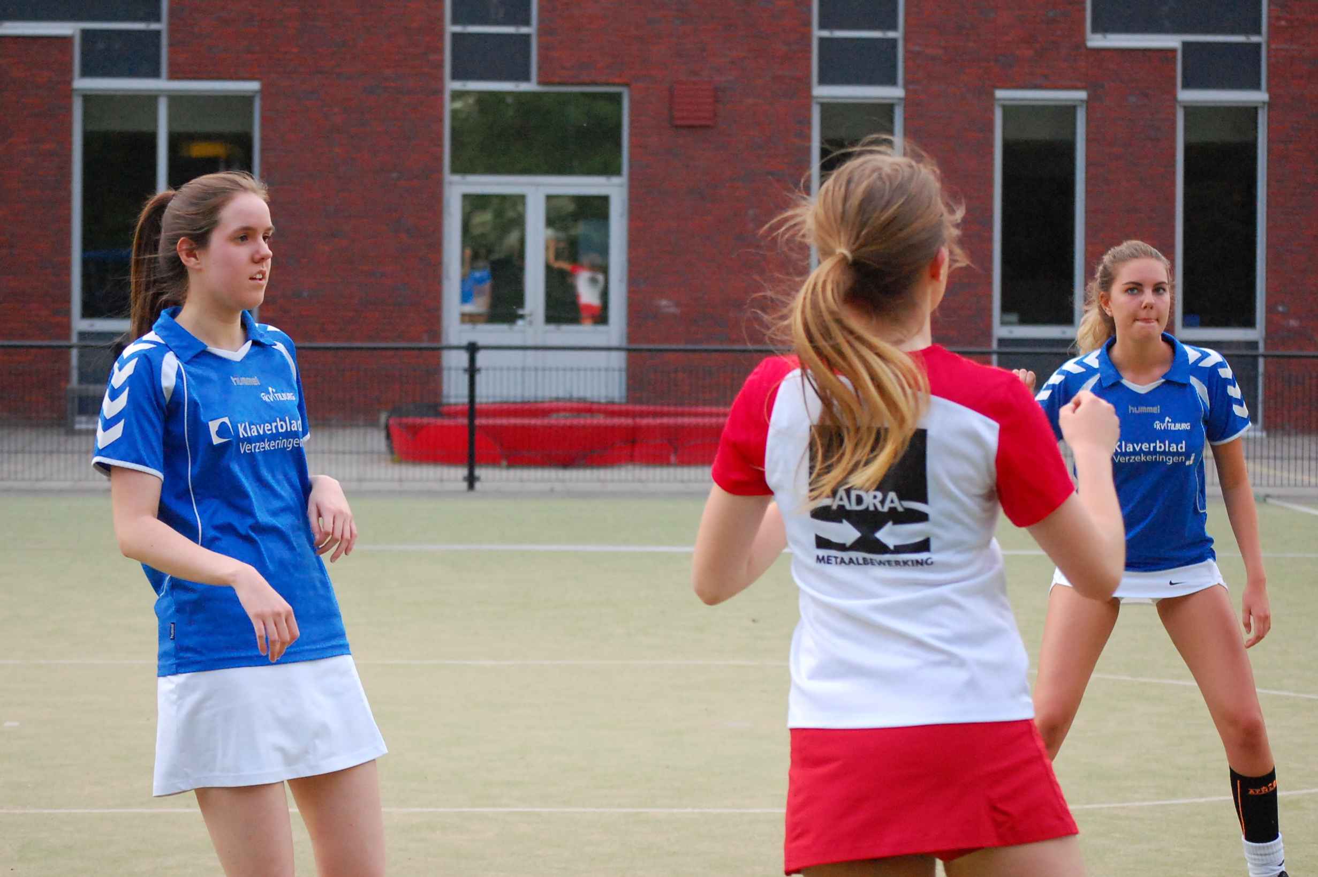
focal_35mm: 98
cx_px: 659
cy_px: 438
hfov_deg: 20.9
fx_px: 3566
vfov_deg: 14.0
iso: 1600
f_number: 5.6
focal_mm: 65
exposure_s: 1/640
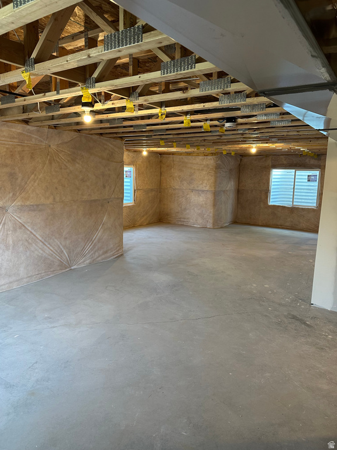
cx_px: 168
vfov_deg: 71.6
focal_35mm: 24
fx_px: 312
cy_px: 225
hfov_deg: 56.8
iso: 250
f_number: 1.78
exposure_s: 1/60
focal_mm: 6.86
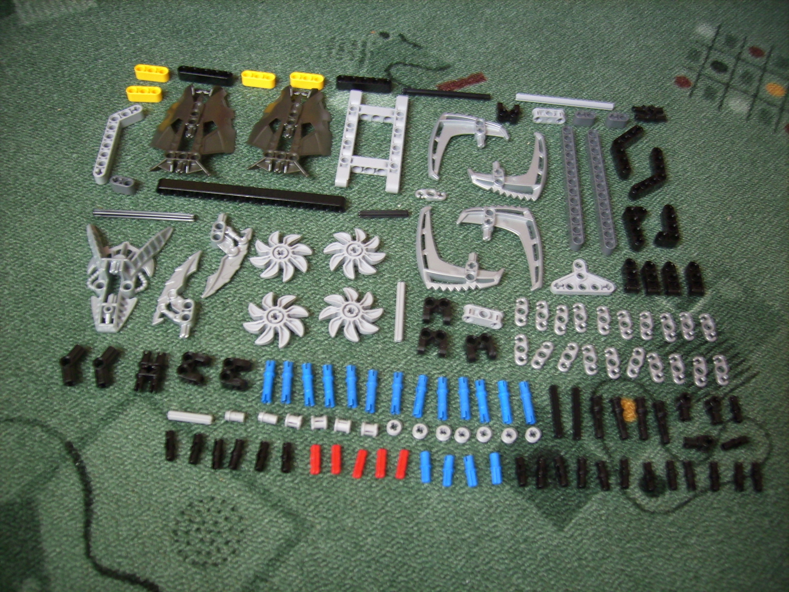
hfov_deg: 56.8
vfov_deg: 44.2
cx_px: 394
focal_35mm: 32
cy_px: 296
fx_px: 729
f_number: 2.8
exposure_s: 1/3
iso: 50
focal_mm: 5.99
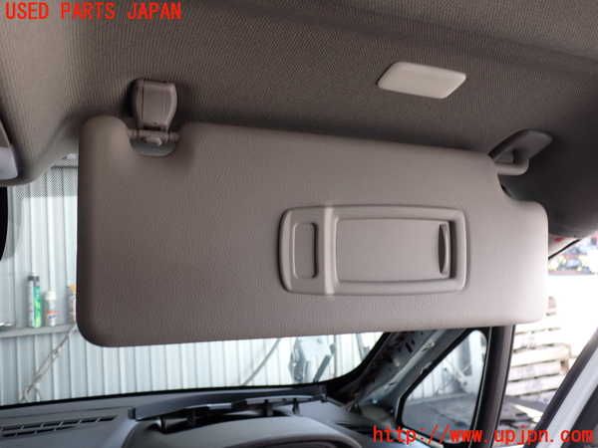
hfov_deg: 60.0
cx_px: 299
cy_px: 224
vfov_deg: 46.8
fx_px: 518
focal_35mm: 30
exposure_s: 1/80
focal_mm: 5.4
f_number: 2.3
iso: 100
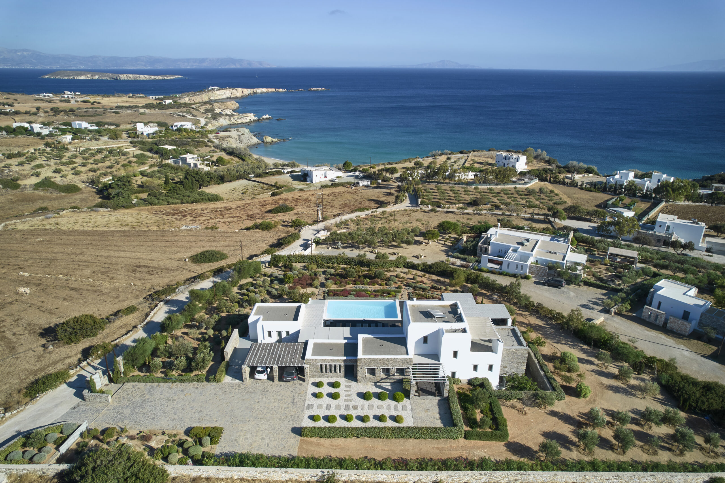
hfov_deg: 78.6
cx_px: 362
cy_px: 242
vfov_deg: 57.2
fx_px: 443
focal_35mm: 22
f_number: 2.8
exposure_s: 1/1250
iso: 100
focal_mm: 8.38
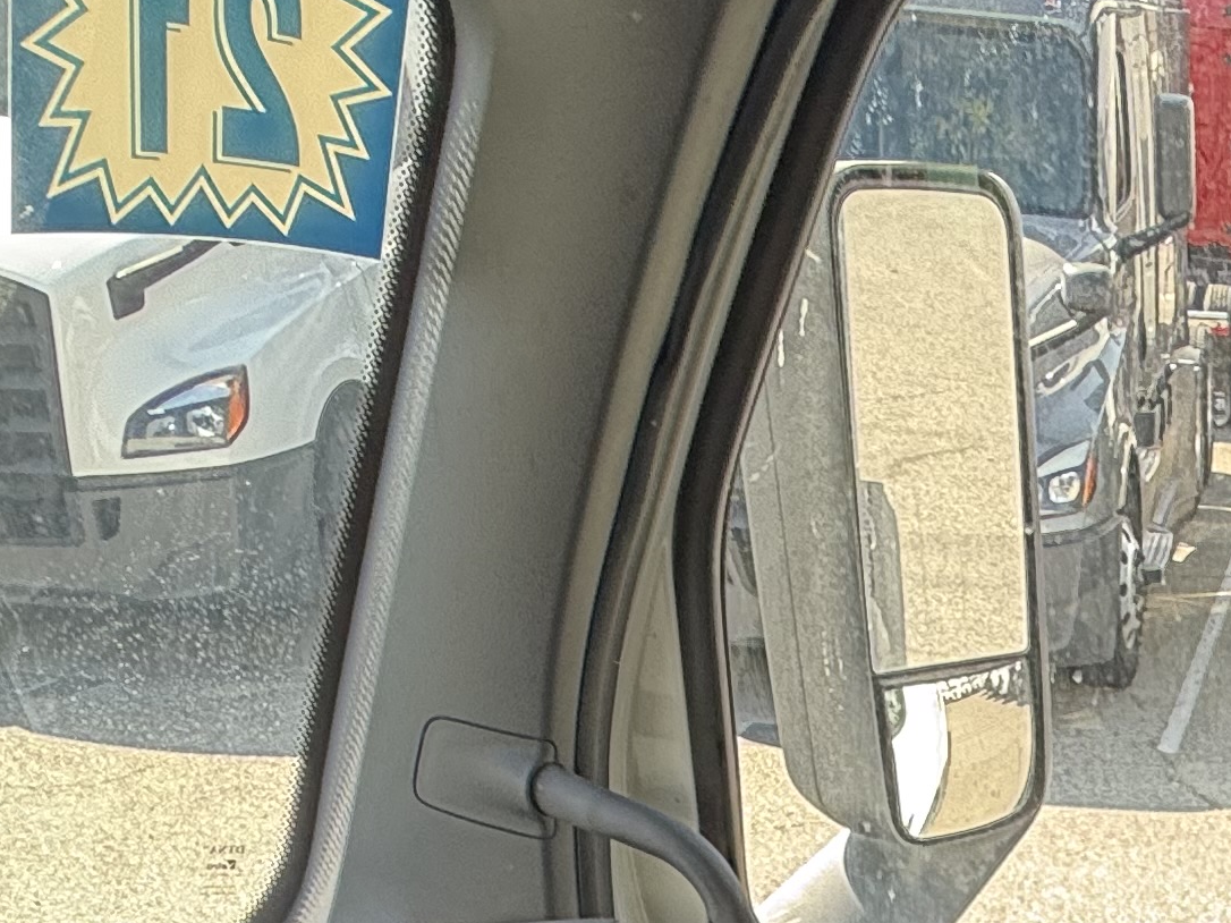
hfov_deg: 31.0
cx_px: 1480
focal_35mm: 52
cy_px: 1683
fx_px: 1849
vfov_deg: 20.0
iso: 80
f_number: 2.2
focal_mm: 2.22
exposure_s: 1/99
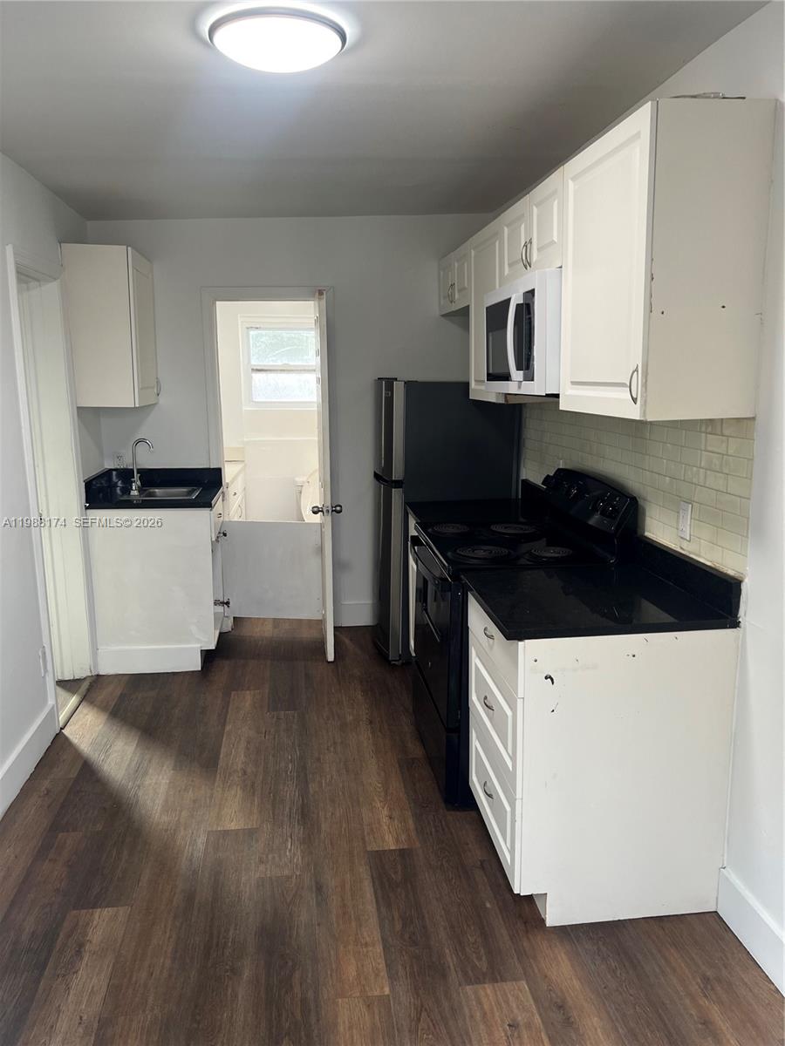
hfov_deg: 53.1
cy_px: 523
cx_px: 392
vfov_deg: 67.3
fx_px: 786
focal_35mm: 26
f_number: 1.5
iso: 64
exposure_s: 1/60
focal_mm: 5.7
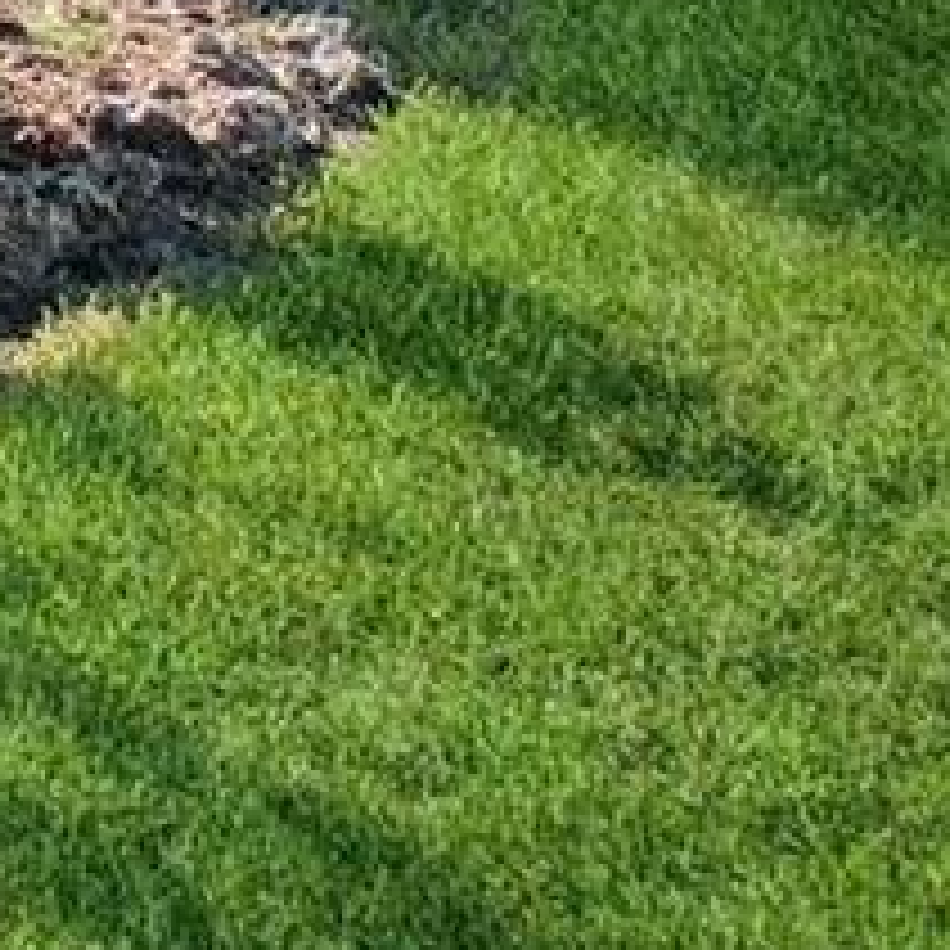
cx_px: -2031
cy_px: -1274
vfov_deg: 10.7
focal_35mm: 142
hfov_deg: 9.3
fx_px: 4409
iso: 100
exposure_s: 1/1500
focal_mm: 8.4
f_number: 2.8
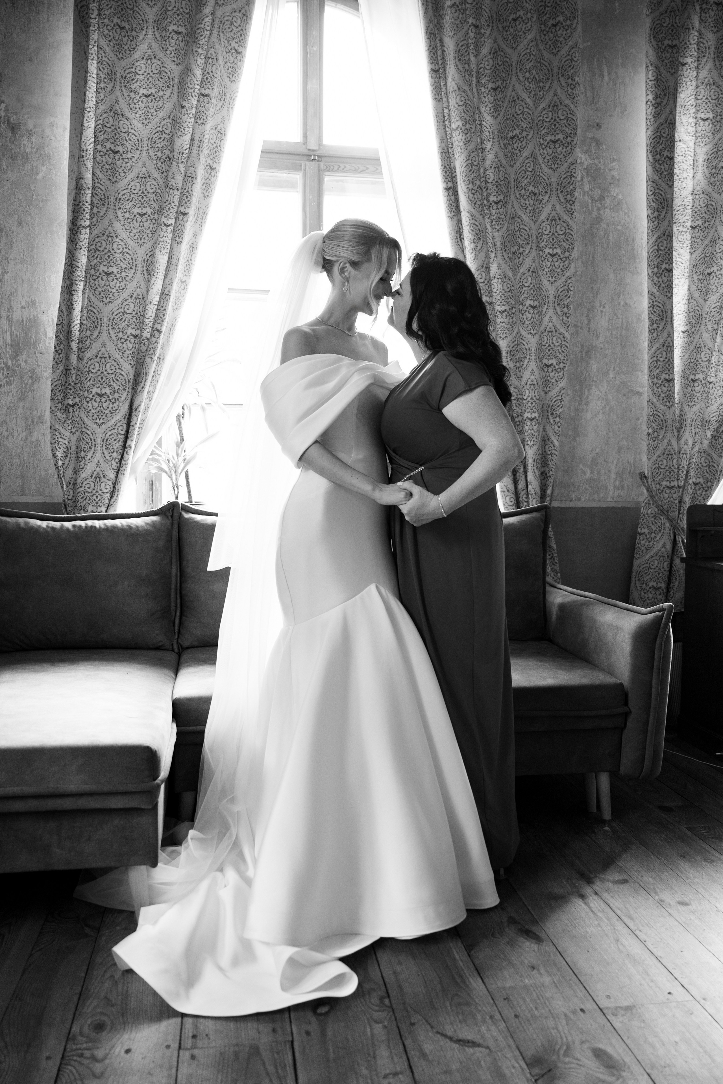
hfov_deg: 45.0
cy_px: 542
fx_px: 874
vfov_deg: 63.7
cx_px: 362
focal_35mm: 29
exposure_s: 1/100
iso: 1000
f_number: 2.8
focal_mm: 29
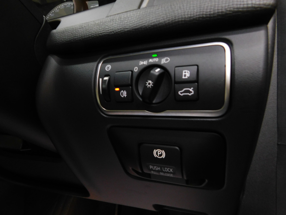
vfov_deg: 58.9
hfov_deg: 73.9
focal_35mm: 23
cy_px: 108
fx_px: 190
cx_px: 143
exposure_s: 1/13
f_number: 3
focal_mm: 4
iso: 400
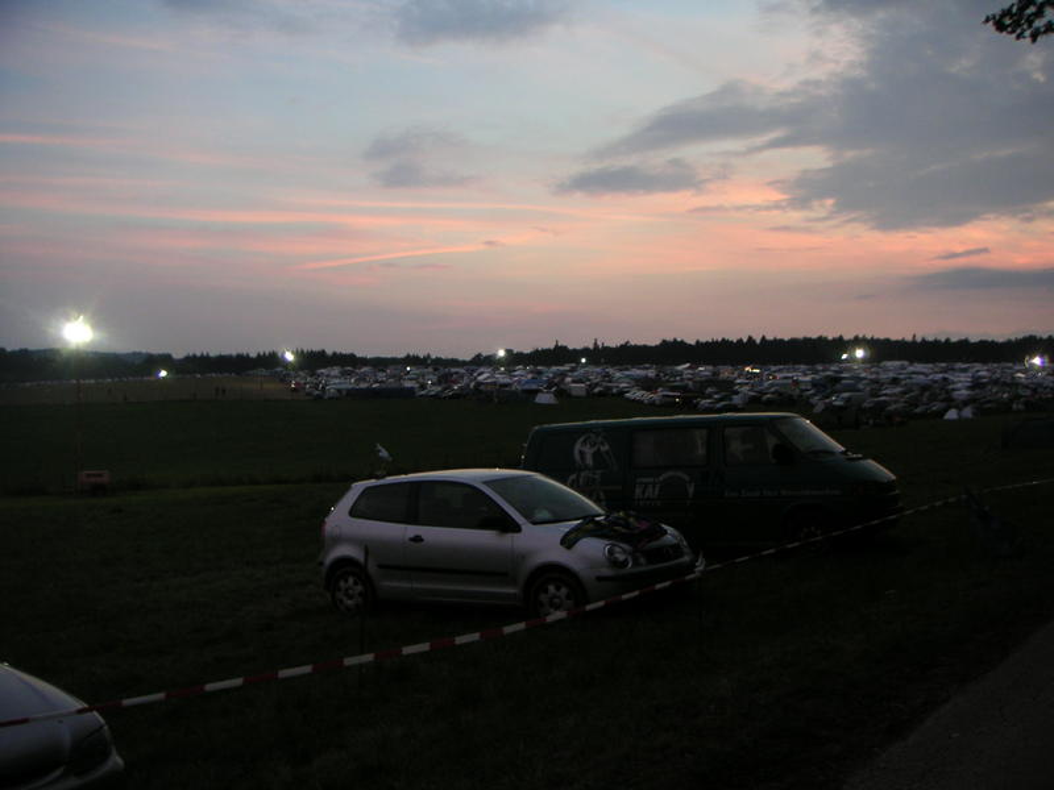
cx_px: 527
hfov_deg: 49.0
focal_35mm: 38
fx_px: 1157
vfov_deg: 37.7
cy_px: 395
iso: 80
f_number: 2.8
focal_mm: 6
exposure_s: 1/45
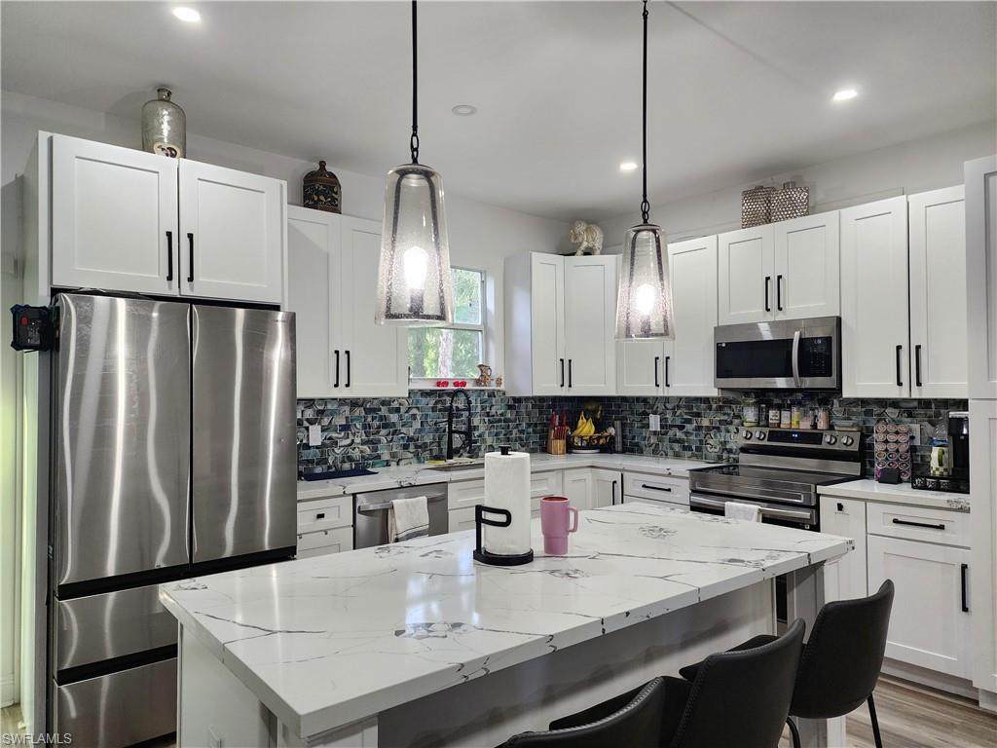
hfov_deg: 73.9
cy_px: 374
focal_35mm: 23
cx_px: 498
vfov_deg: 58.9
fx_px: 662
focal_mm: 6.4
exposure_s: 1/120
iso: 250
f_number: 1.8
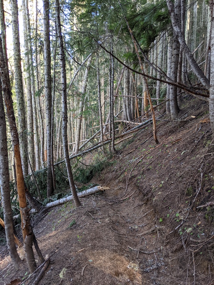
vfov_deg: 65.3
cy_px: 142
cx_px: 107
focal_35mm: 27
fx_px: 223
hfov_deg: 51.4
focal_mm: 4.44
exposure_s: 1/30.8
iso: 66
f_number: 1.8
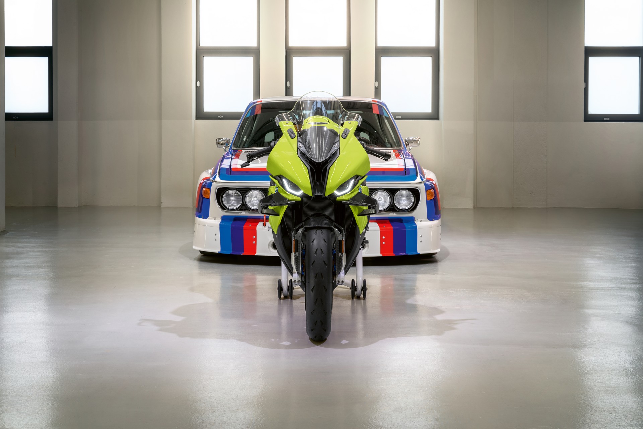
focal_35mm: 67
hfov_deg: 30.1
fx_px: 1197
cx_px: 322
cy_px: 214
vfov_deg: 20.3
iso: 125
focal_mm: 67
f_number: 13
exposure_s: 1/4
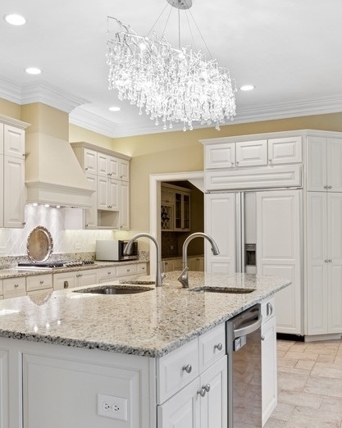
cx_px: 145
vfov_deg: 52.8
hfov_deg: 43.2
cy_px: 238
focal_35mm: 34
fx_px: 431
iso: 200
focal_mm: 14
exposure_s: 1/8
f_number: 8
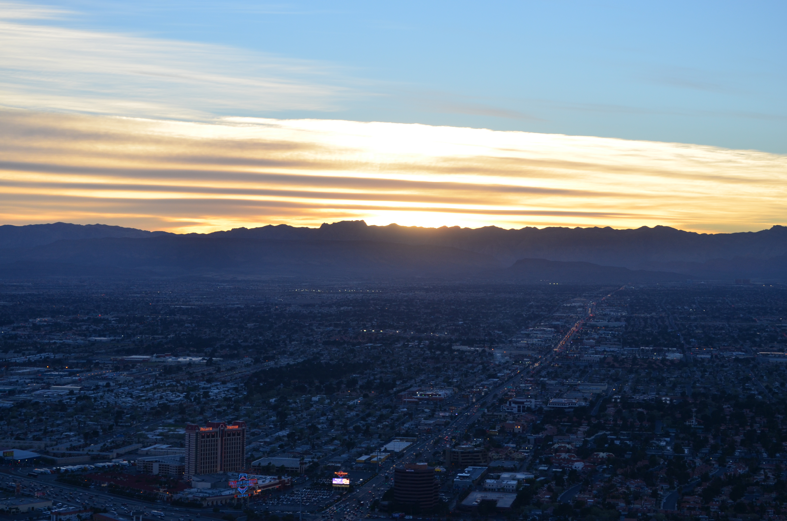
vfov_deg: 19.6
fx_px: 1505
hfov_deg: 29.3
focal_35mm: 69
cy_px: 260
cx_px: 394
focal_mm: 46
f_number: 7.1
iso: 200
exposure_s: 1/200
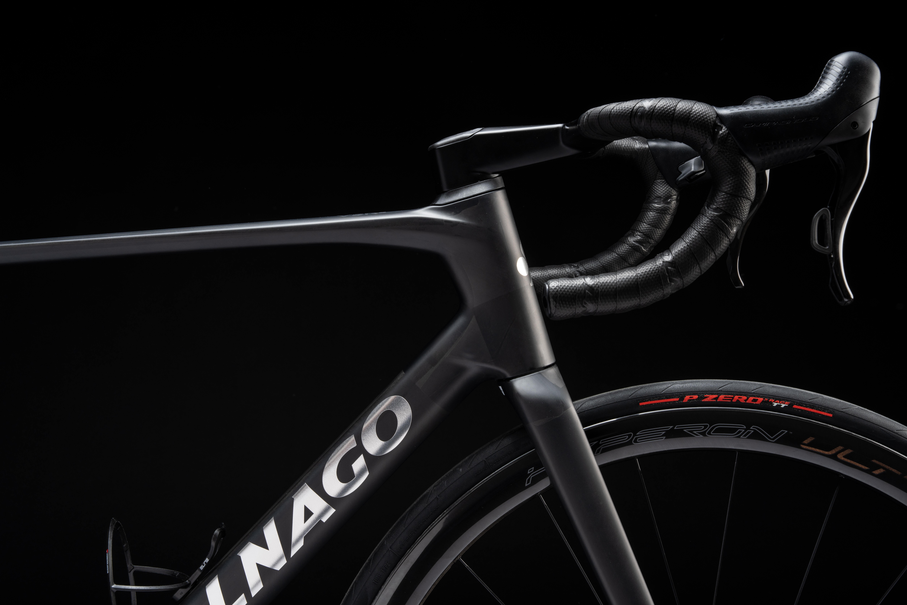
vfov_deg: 19.5
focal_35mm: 70
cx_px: 454
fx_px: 1763
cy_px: 302
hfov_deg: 28.8
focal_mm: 70
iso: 100
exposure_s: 1/160
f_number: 18
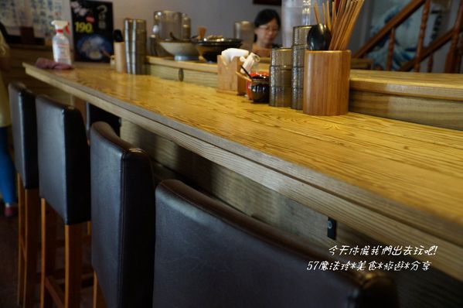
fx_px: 501
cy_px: 154
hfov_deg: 49.6
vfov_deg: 34.1
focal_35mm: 39
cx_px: 232
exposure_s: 1/60
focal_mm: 26
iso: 2000
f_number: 4
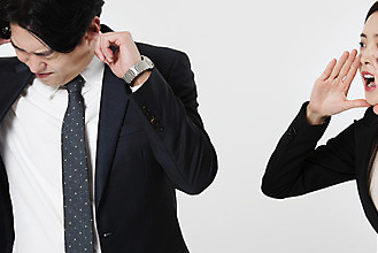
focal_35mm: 211
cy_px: 117
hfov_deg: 9.7
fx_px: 2217
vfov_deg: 6.5
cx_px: 214
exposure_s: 1/125
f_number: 8
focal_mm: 116
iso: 64
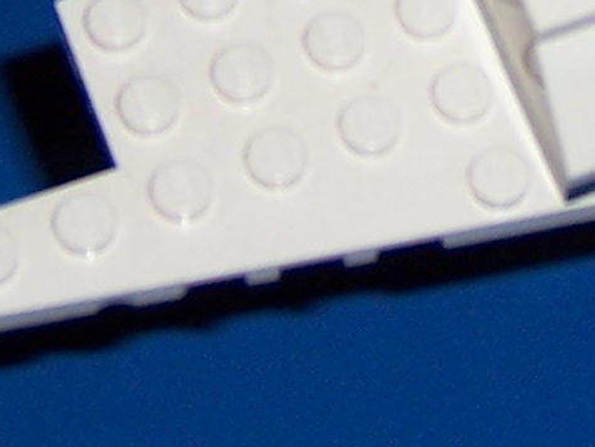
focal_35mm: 238
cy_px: -501
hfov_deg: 8.3
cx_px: 608
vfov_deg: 6.1
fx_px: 4093
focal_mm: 8.2
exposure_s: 1/60
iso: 80
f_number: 3.4
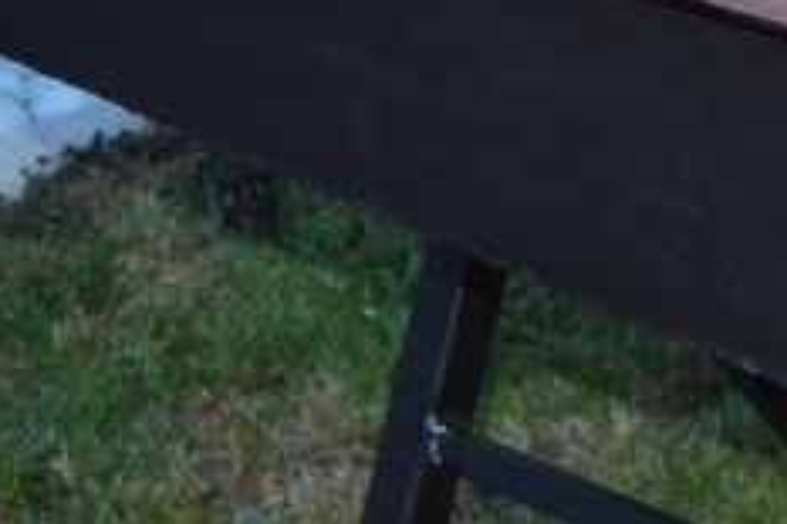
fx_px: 2818
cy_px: -130
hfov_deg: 15.2
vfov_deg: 10.4
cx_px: 1027
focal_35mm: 129
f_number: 3.5
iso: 800
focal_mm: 20
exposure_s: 1/60
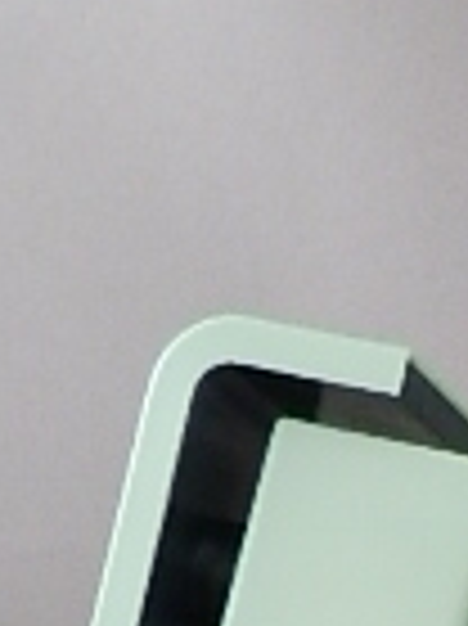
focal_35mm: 157
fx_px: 2834
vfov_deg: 11.2
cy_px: 1329
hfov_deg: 8.9
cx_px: 900
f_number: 3.5
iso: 200
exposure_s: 1/13
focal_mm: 6.17
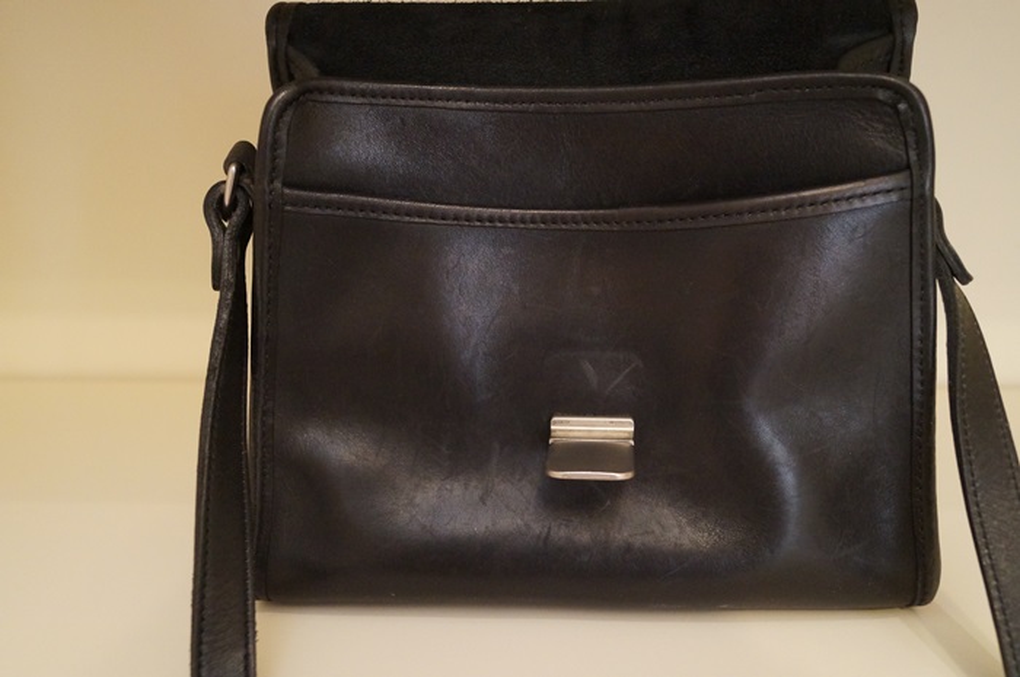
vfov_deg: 39.9
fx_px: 934
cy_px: 338
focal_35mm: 33
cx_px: 510
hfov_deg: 57.3
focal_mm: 22
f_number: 4
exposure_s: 1/60
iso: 2500
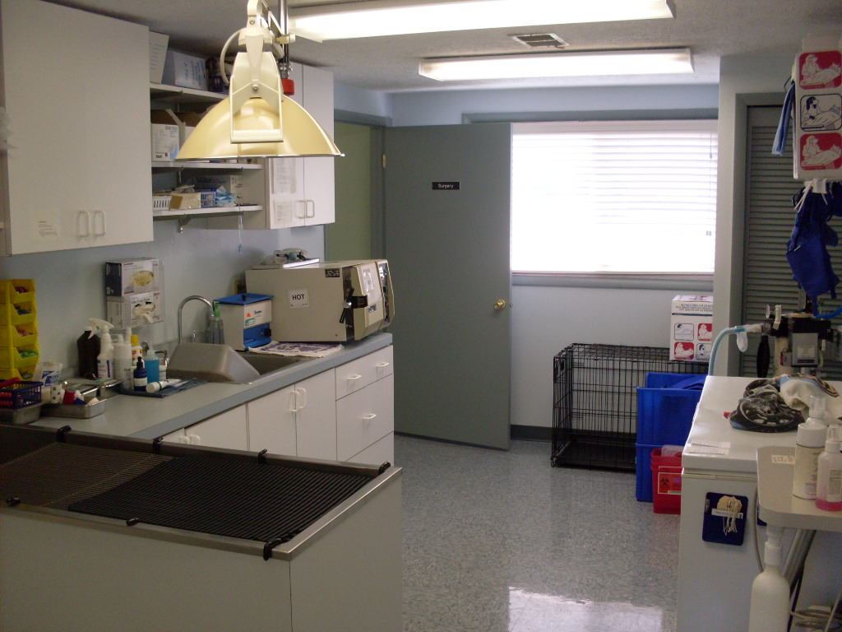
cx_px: 421
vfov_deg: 37.7
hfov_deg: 49.0
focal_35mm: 38
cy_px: 316
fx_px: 924
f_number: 2.8
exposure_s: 1/45
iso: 100
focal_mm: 6.3
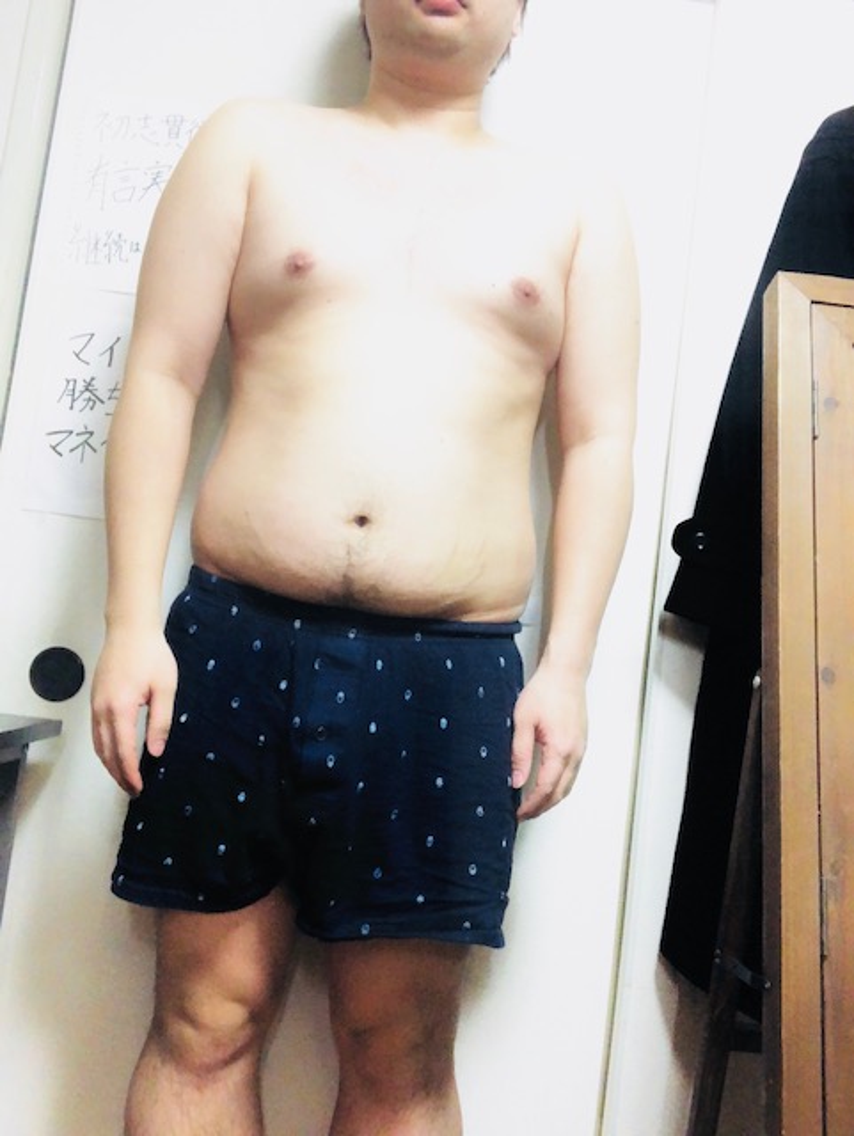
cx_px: 427
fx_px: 1051
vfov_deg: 56.8
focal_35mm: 32
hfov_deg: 44.2
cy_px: 568
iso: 320
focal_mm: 2.87
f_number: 2.2
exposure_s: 1/50
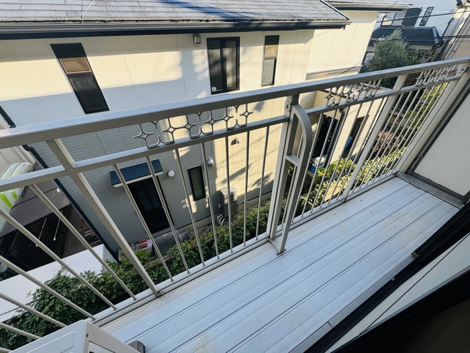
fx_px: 190
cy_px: 176
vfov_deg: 85.7
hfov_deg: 102.1
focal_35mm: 14
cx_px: 235
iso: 40
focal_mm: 2.22
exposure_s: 1/423
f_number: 2.2
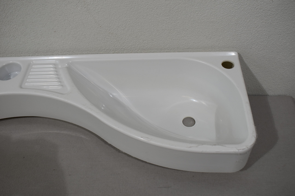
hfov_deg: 53.1
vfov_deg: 36.9
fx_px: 295
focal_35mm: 36
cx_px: 148
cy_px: 98
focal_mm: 24
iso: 220
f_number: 5.6
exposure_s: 1/125
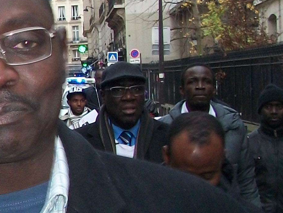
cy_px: 202
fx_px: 1038
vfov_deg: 11.6
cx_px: -236
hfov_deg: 13.8
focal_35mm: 127
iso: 80
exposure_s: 1/40
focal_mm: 5.7
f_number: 2.9
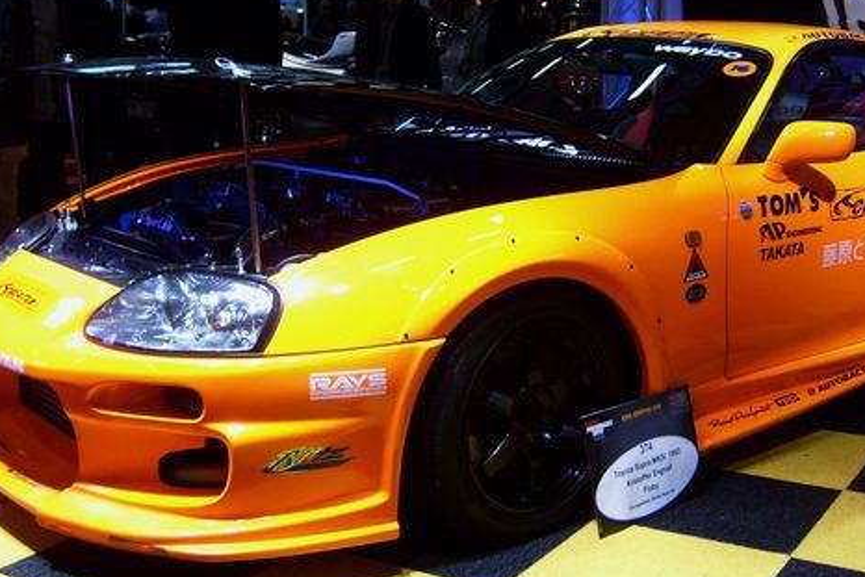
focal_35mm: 50
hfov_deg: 39.3
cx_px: 546
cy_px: 271
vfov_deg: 27.0
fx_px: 1202
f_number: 2.8
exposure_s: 1/60
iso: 100
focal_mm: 5.8
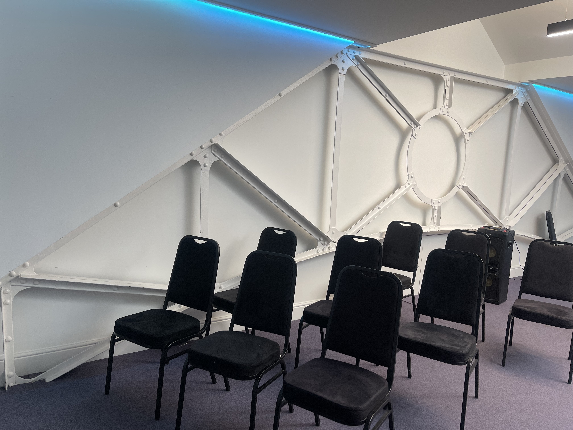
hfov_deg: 69.4
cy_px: 215
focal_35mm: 25
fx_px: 414
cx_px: 286
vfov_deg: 54.9
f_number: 1.6
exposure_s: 1/107
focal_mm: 5.1
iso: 100
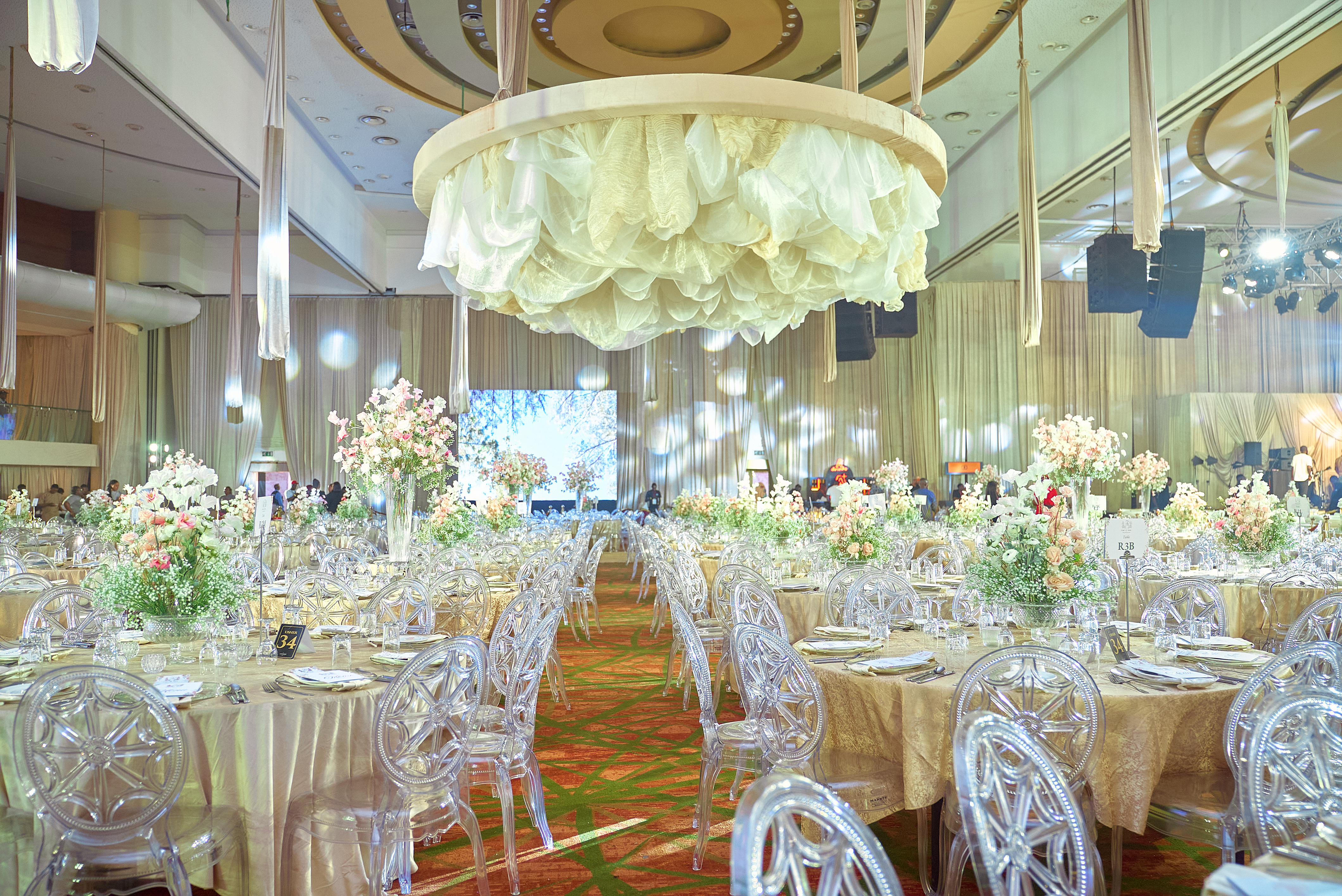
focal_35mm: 27
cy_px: 448
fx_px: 1007
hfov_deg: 67.4
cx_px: 671
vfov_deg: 48.0
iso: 1250
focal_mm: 27
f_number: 2.8
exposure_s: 1/125
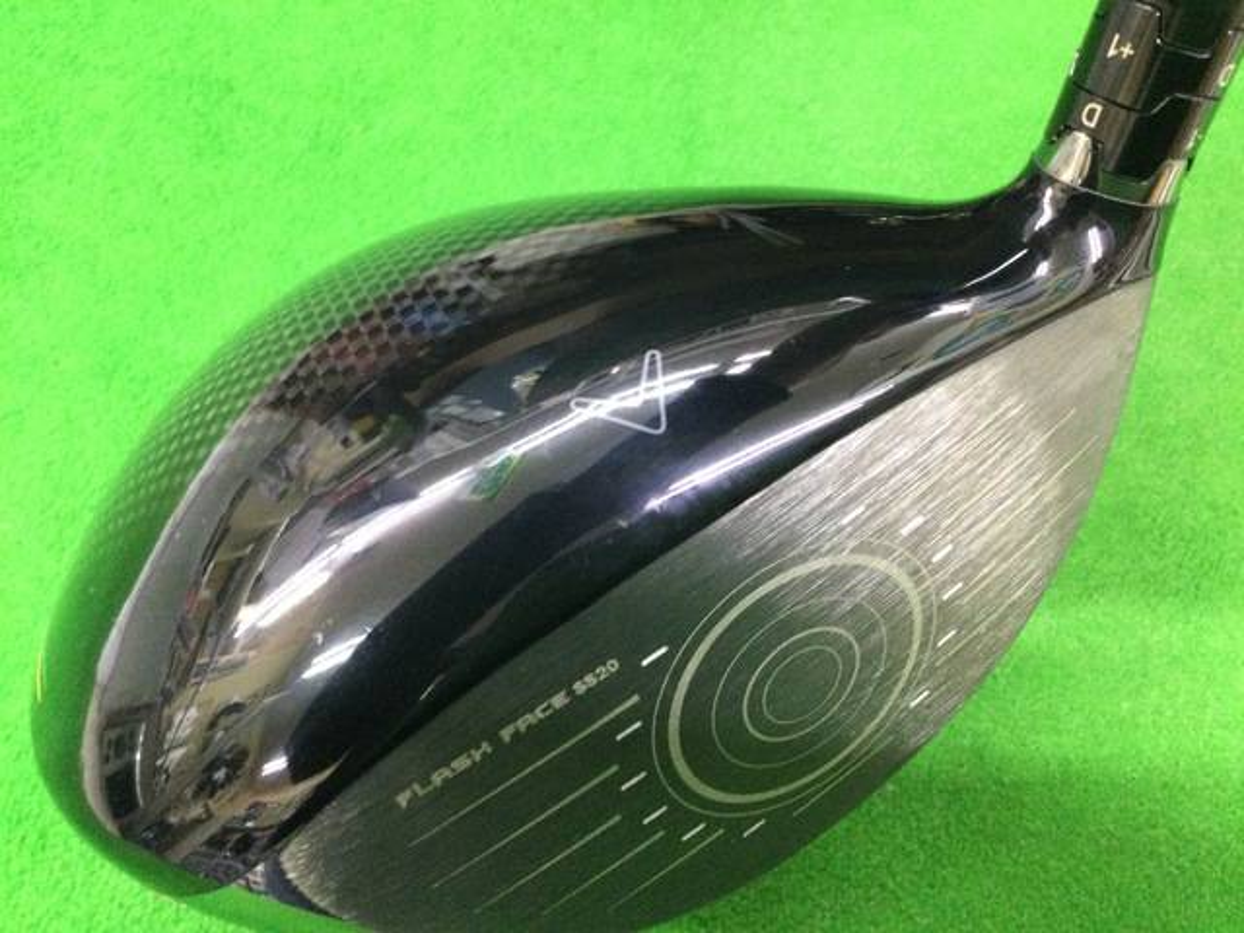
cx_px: 622
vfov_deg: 45.4
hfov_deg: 58.4
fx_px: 1114
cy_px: 466
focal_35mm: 31
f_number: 2.4
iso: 200
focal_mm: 3.3
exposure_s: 1/15
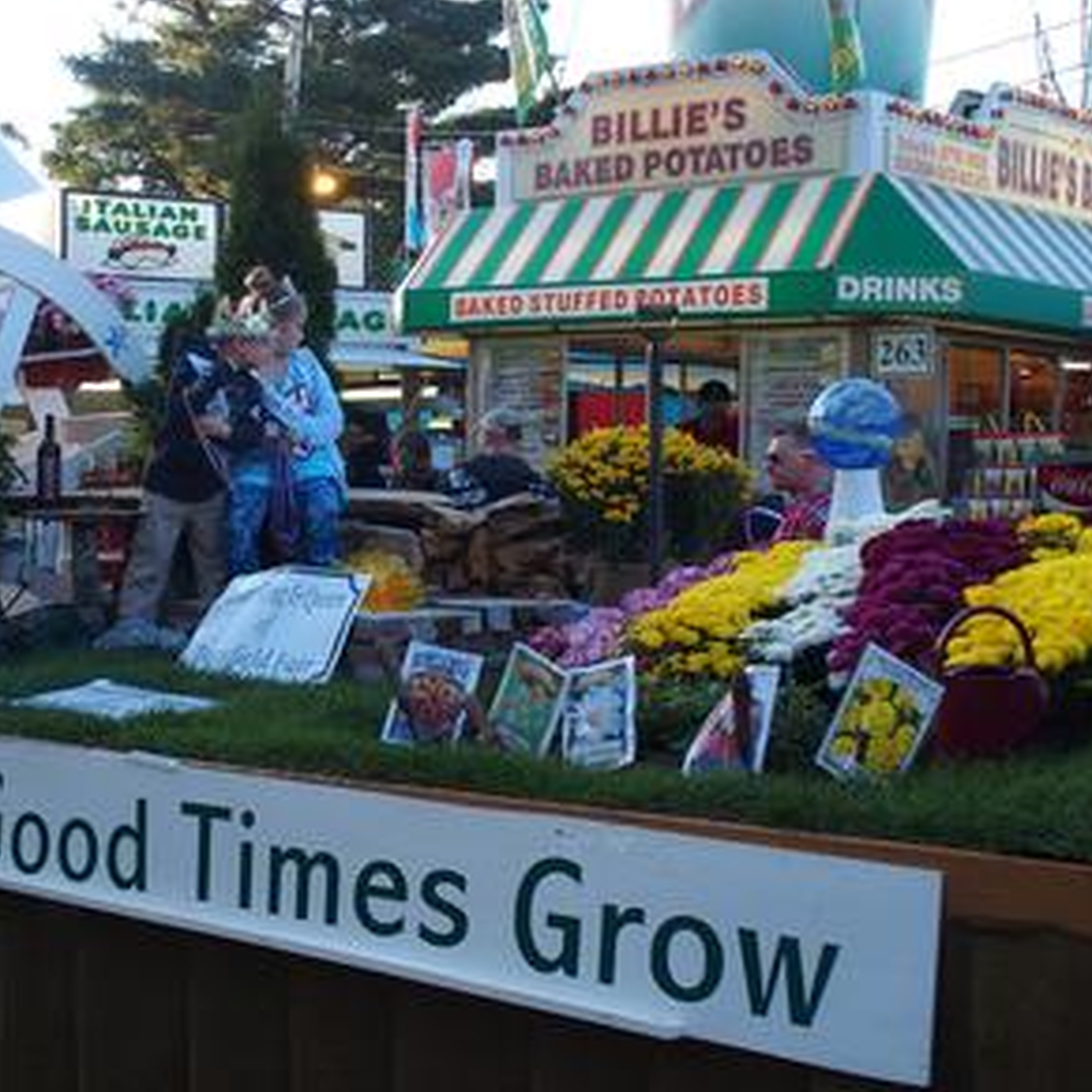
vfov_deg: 32.8
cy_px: 503
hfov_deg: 32.3
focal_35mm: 52
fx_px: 1856
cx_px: 293
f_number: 3.5
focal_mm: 8.1
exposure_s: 1/160
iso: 100
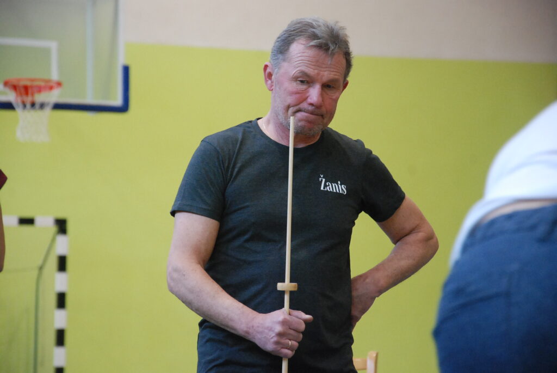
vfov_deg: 8.7
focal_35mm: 158
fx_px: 2439
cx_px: 278
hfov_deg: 13.0
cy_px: 186
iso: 1600
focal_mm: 105
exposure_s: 1/80
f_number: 5.6
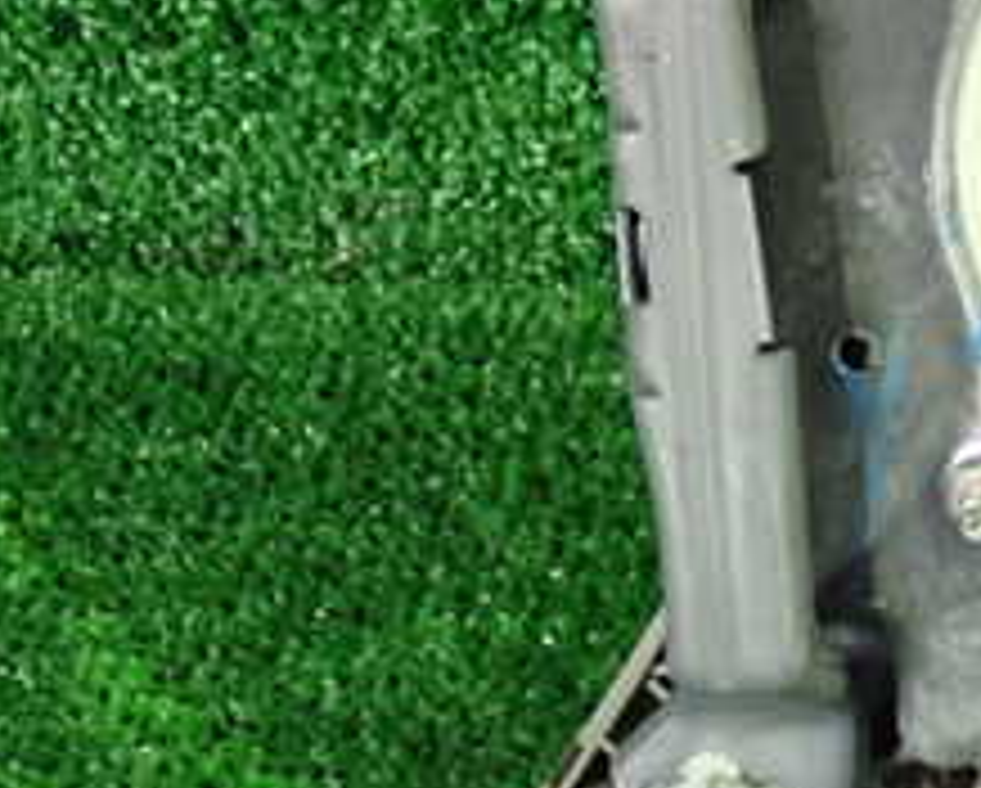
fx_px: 3198
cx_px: 1336
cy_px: 180
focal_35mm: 110
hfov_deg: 16.3
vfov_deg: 14.0
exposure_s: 1/30
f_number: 2.8
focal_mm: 7.31
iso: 800
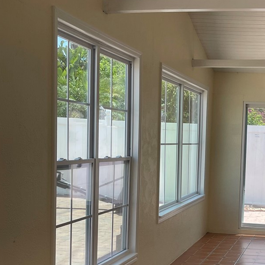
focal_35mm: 61
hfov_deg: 27.6
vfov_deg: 27.9
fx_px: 528
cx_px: 214
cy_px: 189
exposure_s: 1/633
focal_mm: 4.2
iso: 32
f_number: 1.6
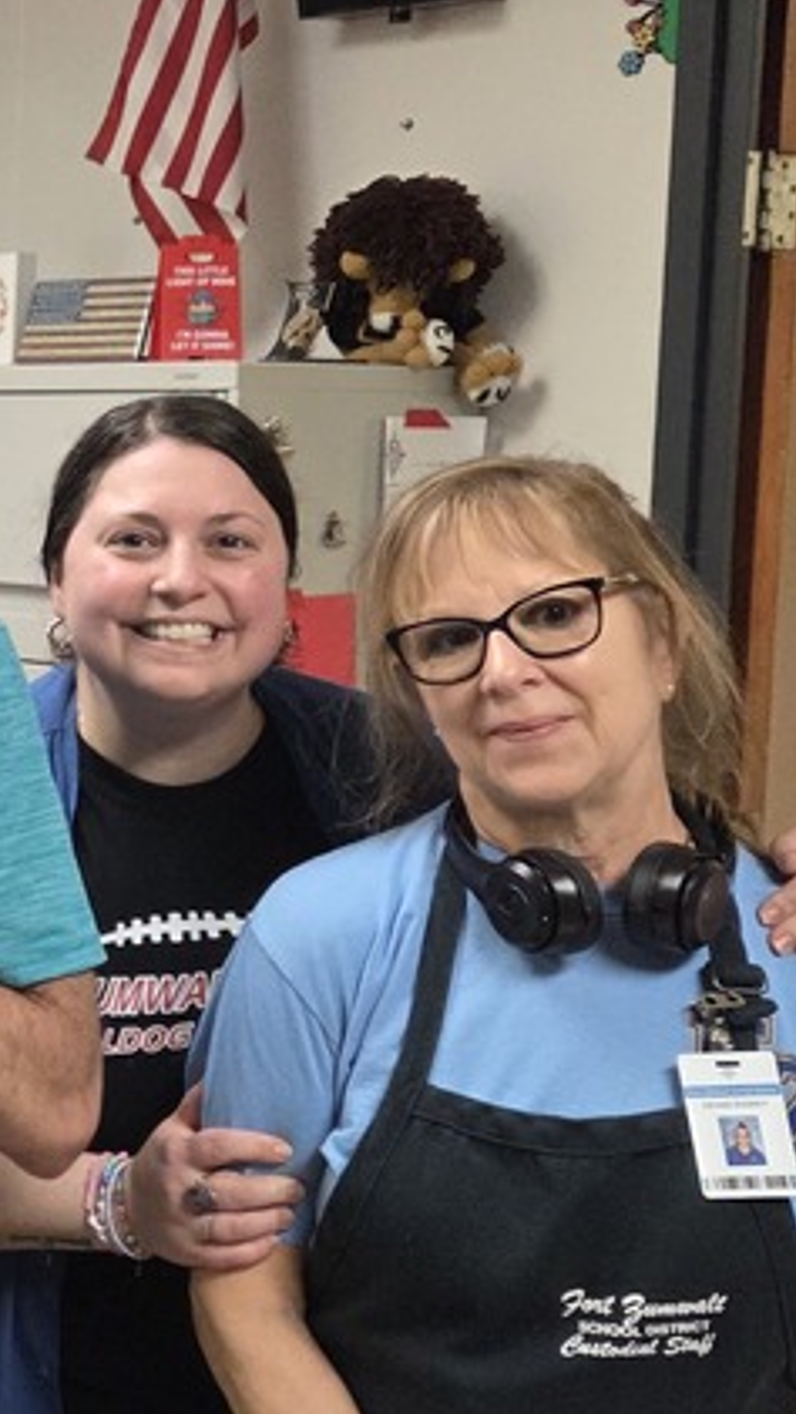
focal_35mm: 61
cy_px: 611
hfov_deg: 17.3
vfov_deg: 34.3
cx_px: -487
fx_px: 2288
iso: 500
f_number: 1.8
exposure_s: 1/120
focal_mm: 5.4
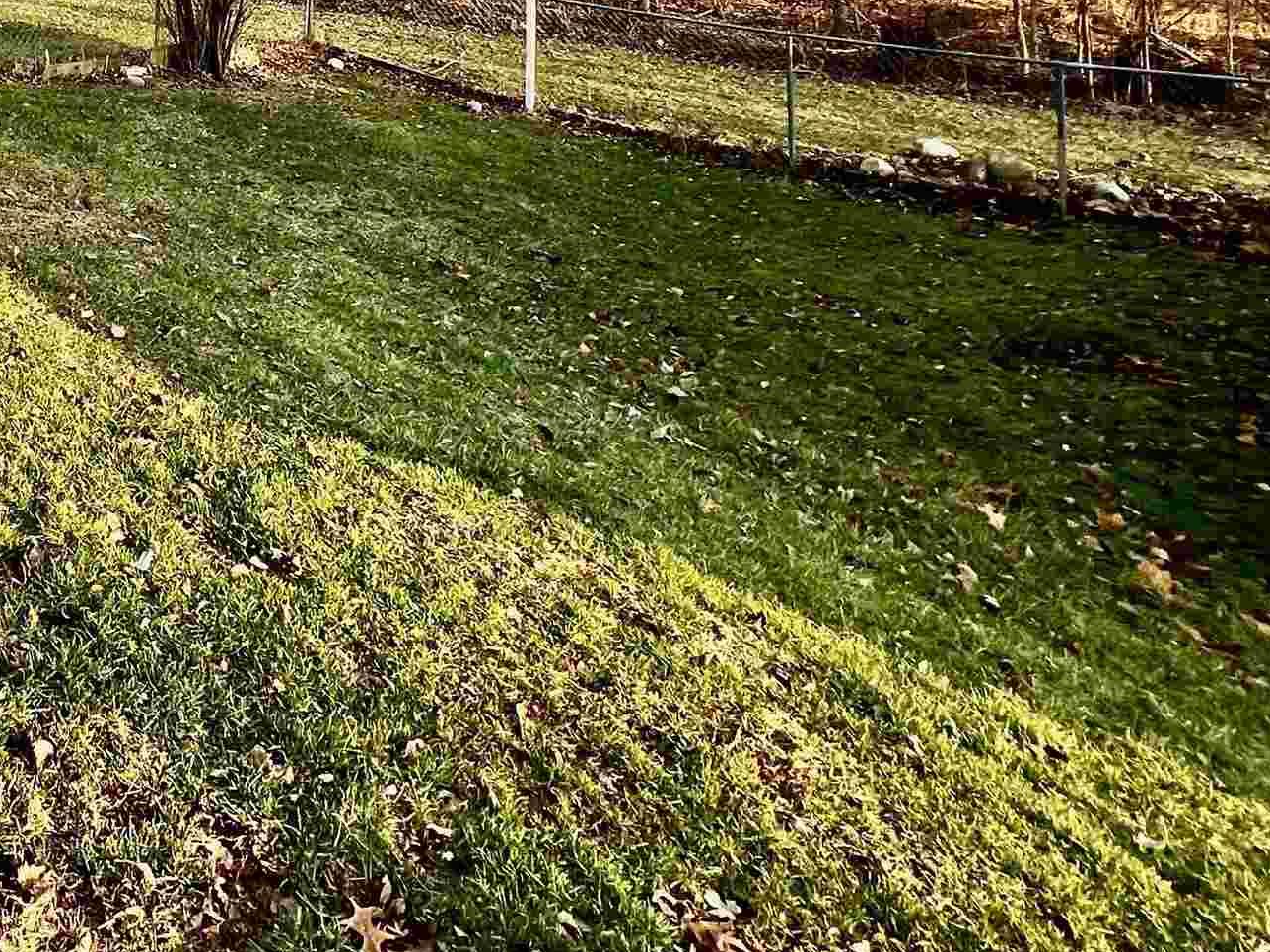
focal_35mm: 31
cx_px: -53
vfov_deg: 35.9
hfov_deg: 46.6
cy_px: -179
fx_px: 1137
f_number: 1.8
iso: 32
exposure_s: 1/209
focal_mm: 1.57
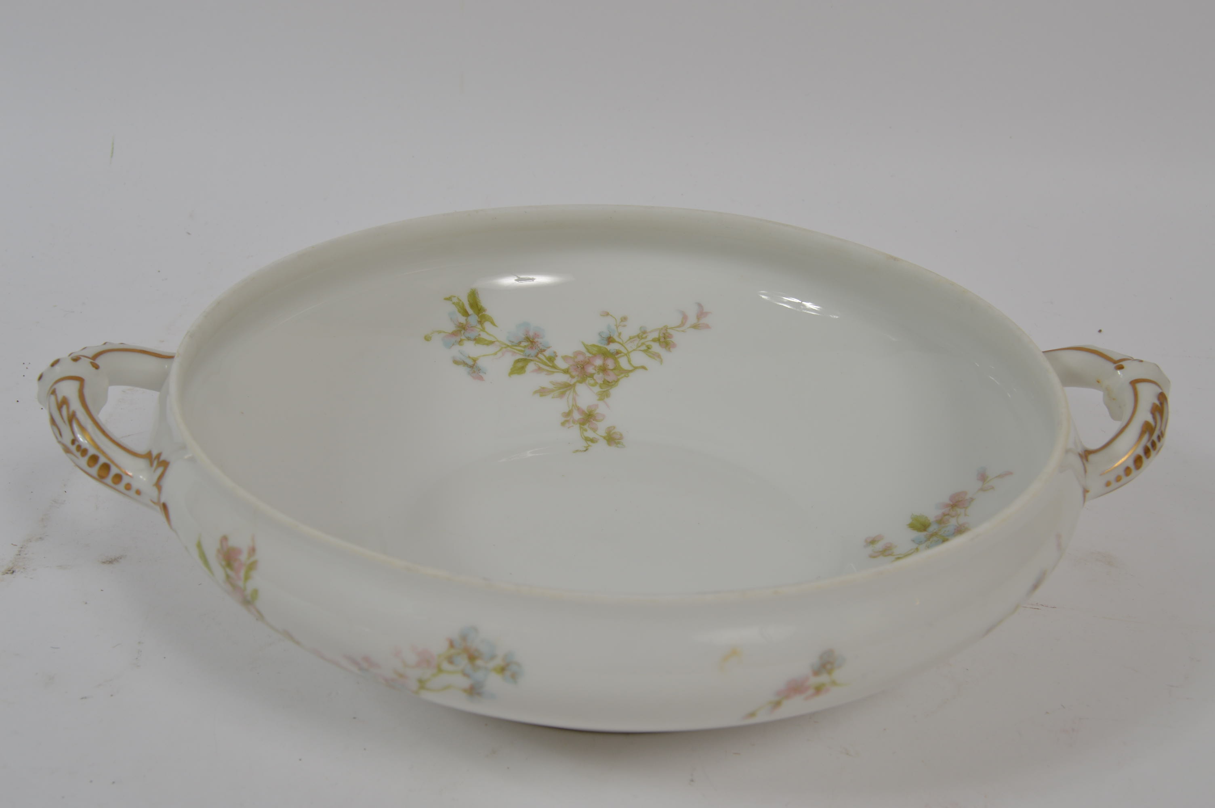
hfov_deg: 42.4
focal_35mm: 46
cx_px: 608
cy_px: 404
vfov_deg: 28.9
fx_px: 1568
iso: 100
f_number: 11
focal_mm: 31
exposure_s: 1/60
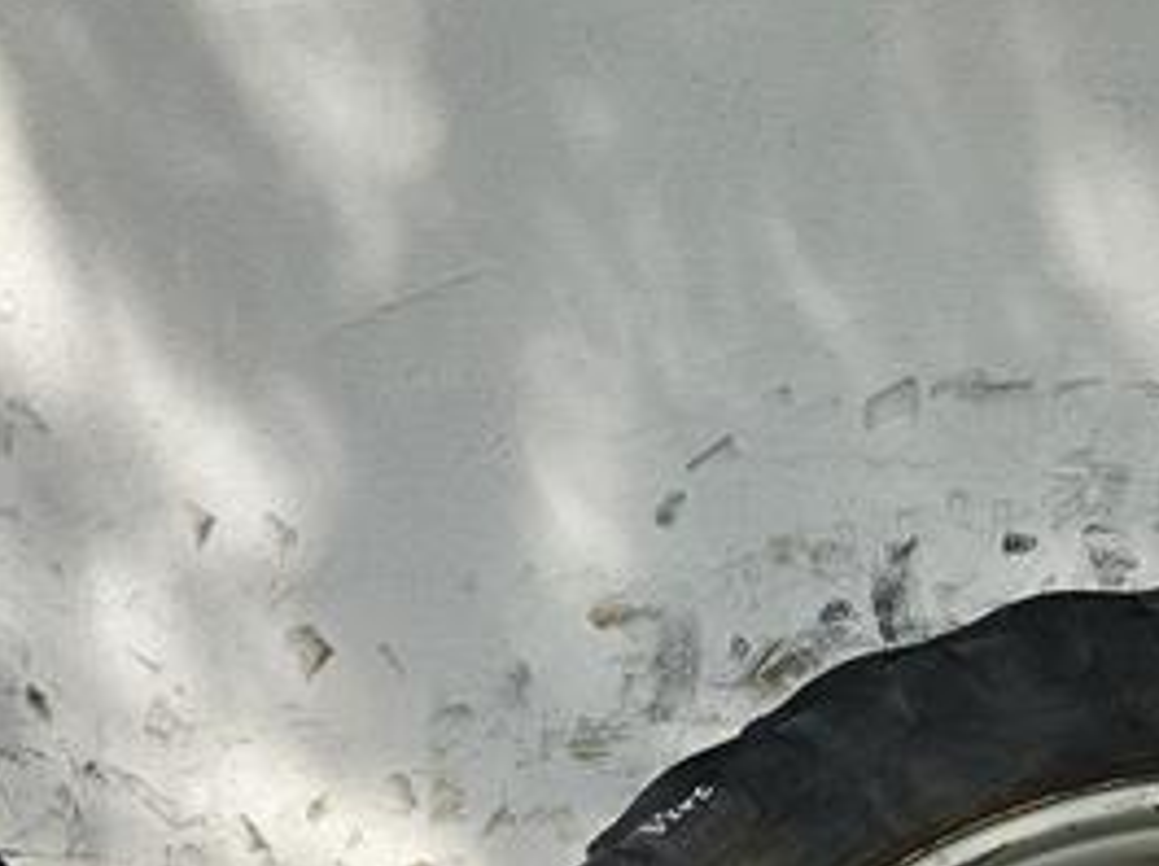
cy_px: 1373
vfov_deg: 15.1
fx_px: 2976
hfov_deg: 21.9
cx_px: 341
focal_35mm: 89
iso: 25
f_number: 1.8
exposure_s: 1/161
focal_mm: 5.4
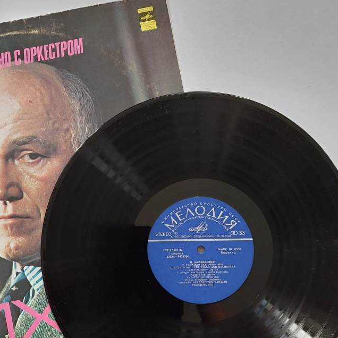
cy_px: 204
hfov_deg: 41.3
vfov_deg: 41.7
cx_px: 114
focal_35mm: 40
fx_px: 442
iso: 64
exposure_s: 1/60
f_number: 1.8
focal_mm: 5.23
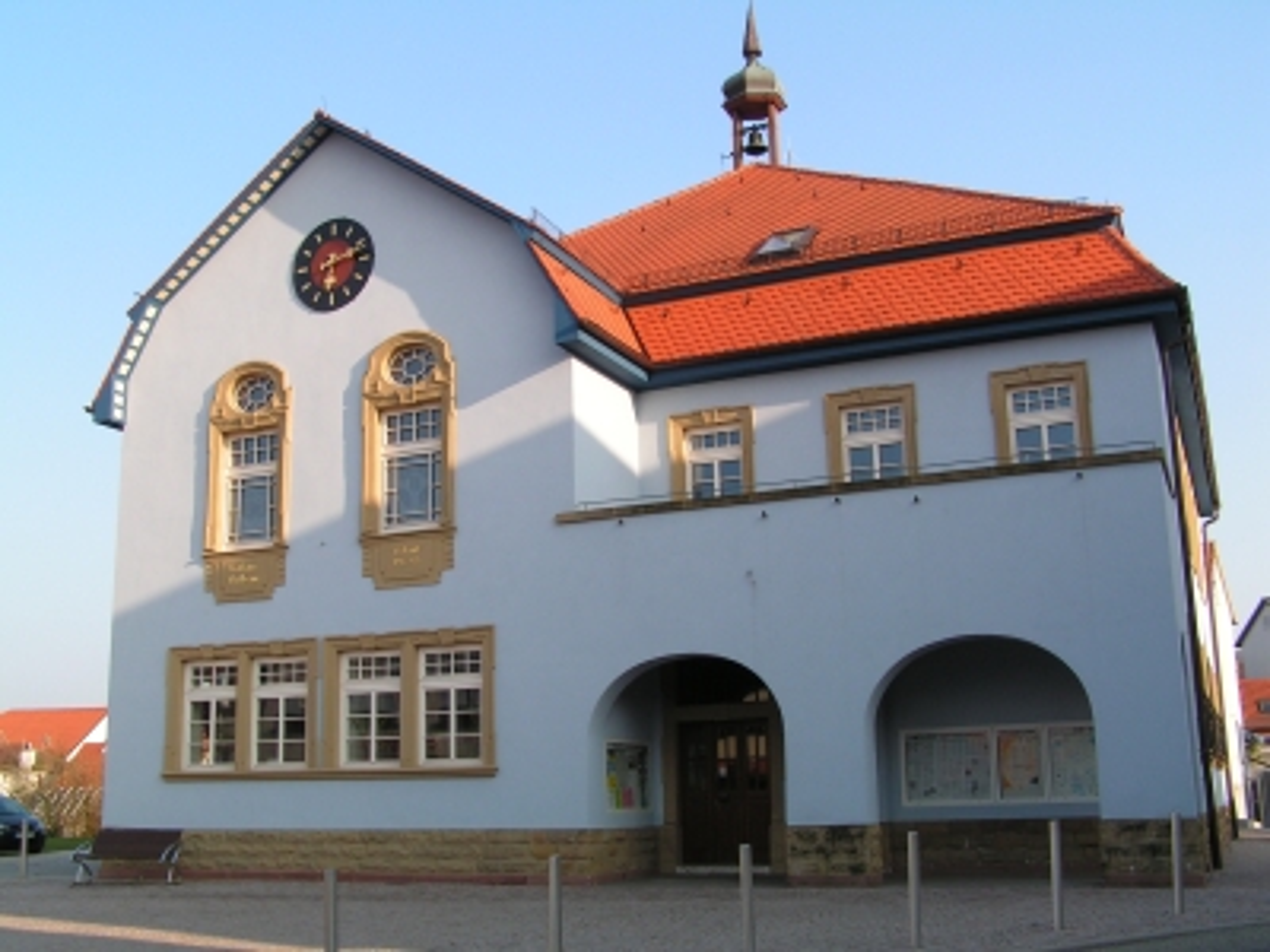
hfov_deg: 49.0
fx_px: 1394
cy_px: 476
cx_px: 635
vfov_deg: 37.7
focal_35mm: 38
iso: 50
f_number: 5.6
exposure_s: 1/160
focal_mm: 6.3
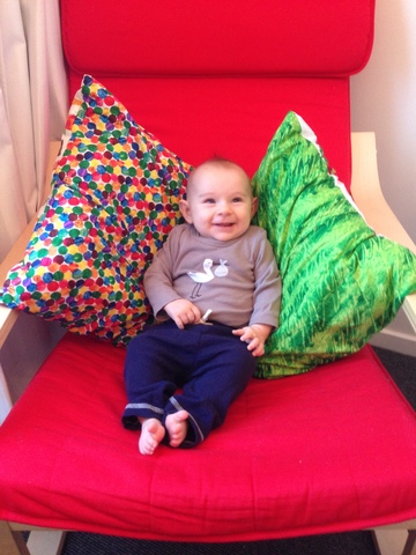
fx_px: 529
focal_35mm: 33
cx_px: 208
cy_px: 278
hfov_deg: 42.9
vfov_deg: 55.4
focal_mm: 4.13
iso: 200
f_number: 2.4
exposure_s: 1/20
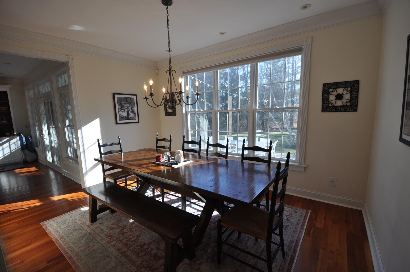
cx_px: 205
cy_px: 136
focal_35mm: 15
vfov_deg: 77.2
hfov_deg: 100.5
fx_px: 171
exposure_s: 1/125
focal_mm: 10
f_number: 5.6
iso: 360
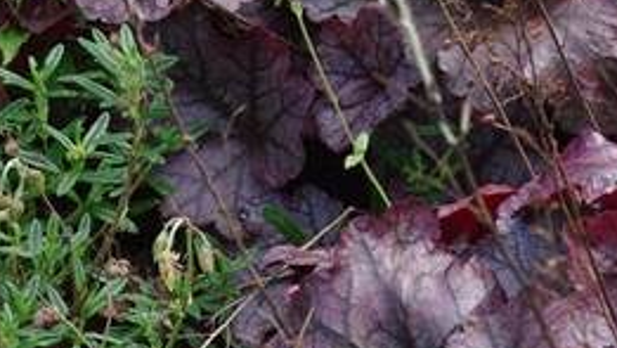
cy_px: -601
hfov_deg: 5.0
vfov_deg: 2.8
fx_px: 7070
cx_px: 583
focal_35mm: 432
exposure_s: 1/80
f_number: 8
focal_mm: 70
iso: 200
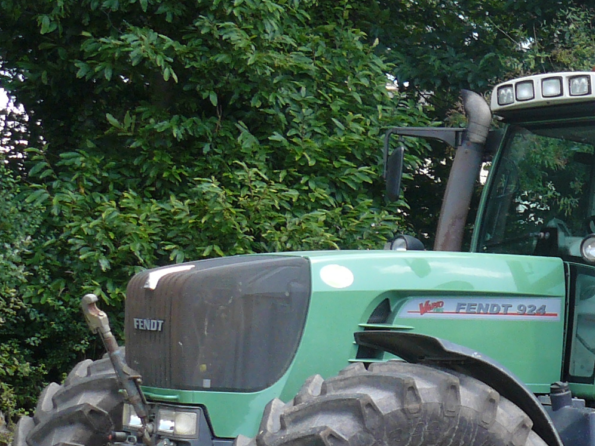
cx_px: 894
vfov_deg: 13.3
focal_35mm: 111
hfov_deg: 16.2
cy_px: 296
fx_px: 1908
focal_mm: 6
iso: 100
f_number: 4
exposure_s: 1/125
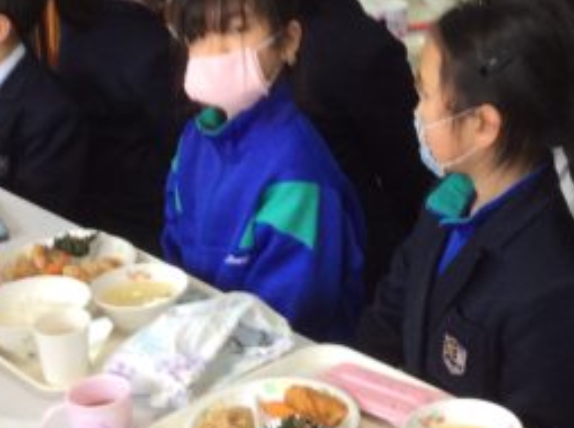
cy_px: 6
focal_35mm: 88
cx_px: 398
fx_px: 1456
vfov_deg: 16.4
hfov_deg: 22.2
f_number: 2.4
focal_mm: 3.3
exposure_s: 1/24
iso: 40
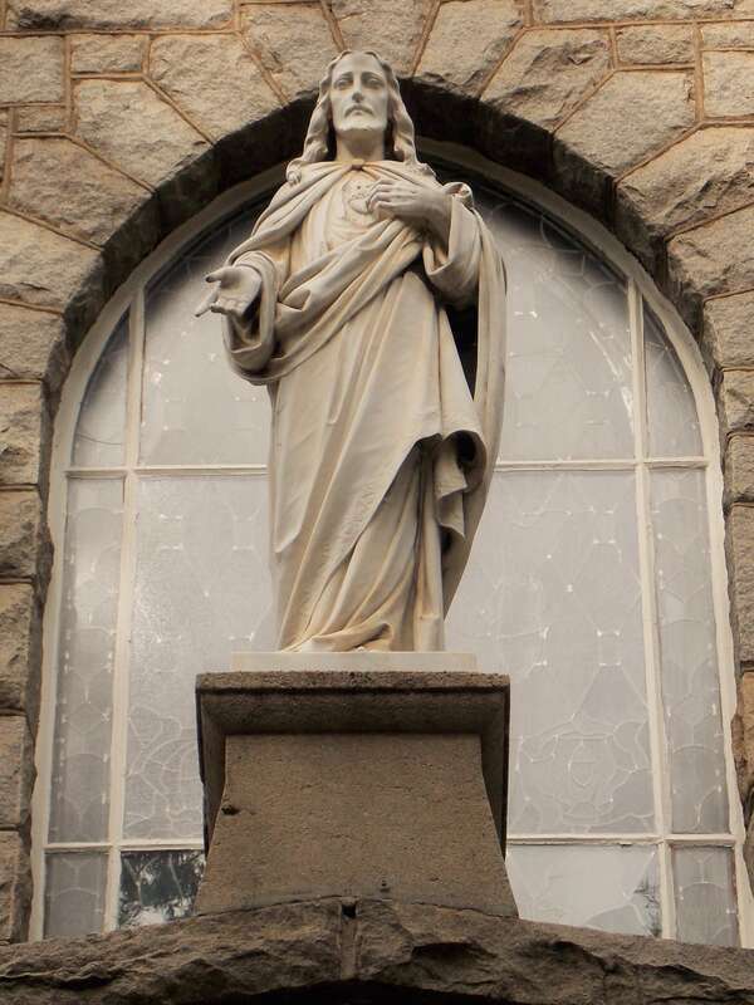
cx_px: 377
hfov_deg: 15.2
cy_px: 502
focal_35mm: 97
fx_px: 2817
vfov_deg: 20.2
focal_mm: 17.2
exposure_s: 1/400
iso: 80
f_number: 4.6
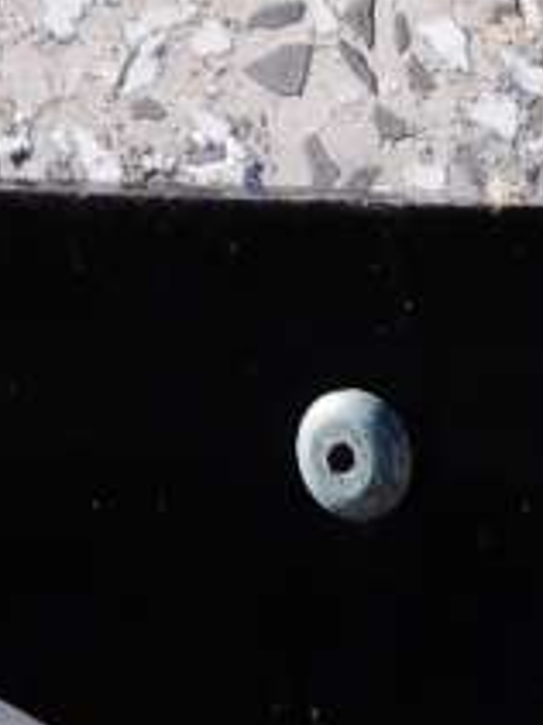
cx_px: 1797
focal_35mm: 1199
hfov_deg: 1.2
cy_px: 1337
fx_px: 25103
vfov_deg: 1.7
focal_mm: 82
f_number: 7.1
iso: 320
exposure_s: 1/640
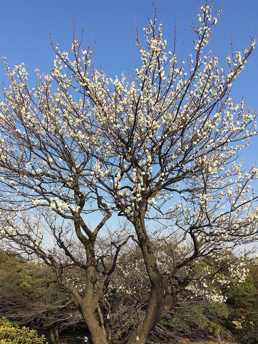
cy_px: 186
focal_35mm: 34
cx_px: 110
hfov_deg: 41.7
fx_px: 338
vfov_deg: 53.9
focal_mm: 4.15
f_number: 2.2
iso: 25
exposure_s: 1/1241
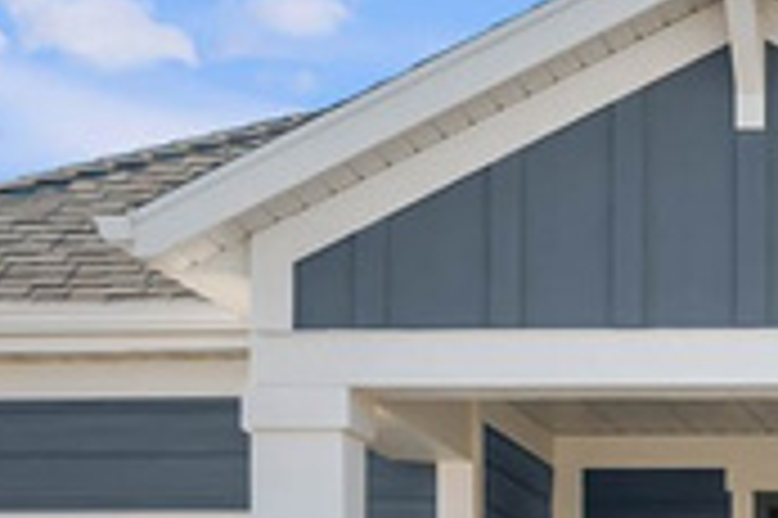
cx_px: 1264
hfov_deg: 11.0
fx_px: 3843
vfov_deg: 7.7
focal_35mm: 178
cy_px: 509
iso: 320
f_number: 8
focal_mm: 30
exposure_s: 1/125
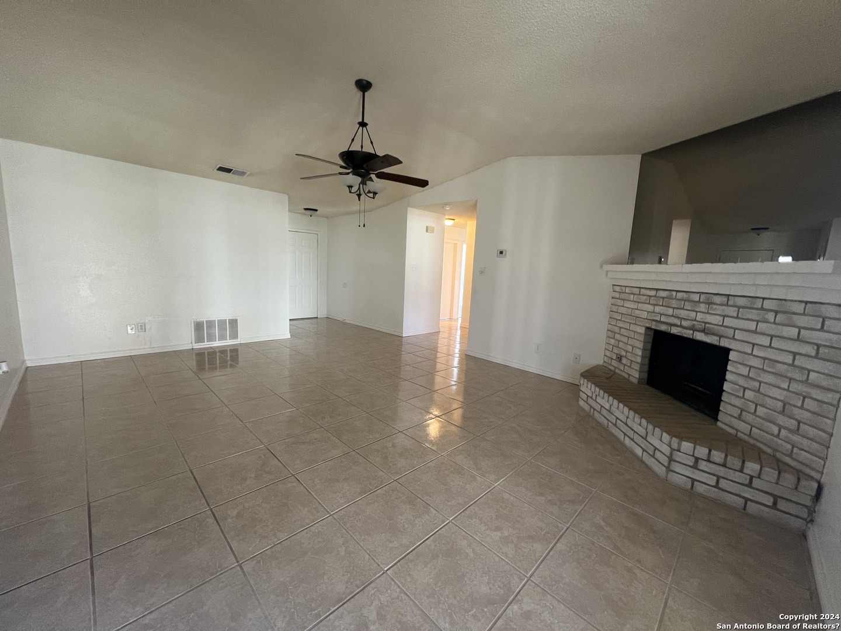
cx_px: 420
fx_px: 316
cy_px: 316
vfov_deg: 89.9
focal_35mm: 13
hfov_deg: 106.2
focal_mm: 1.57
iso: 200
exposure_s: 1/60
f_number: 1.8
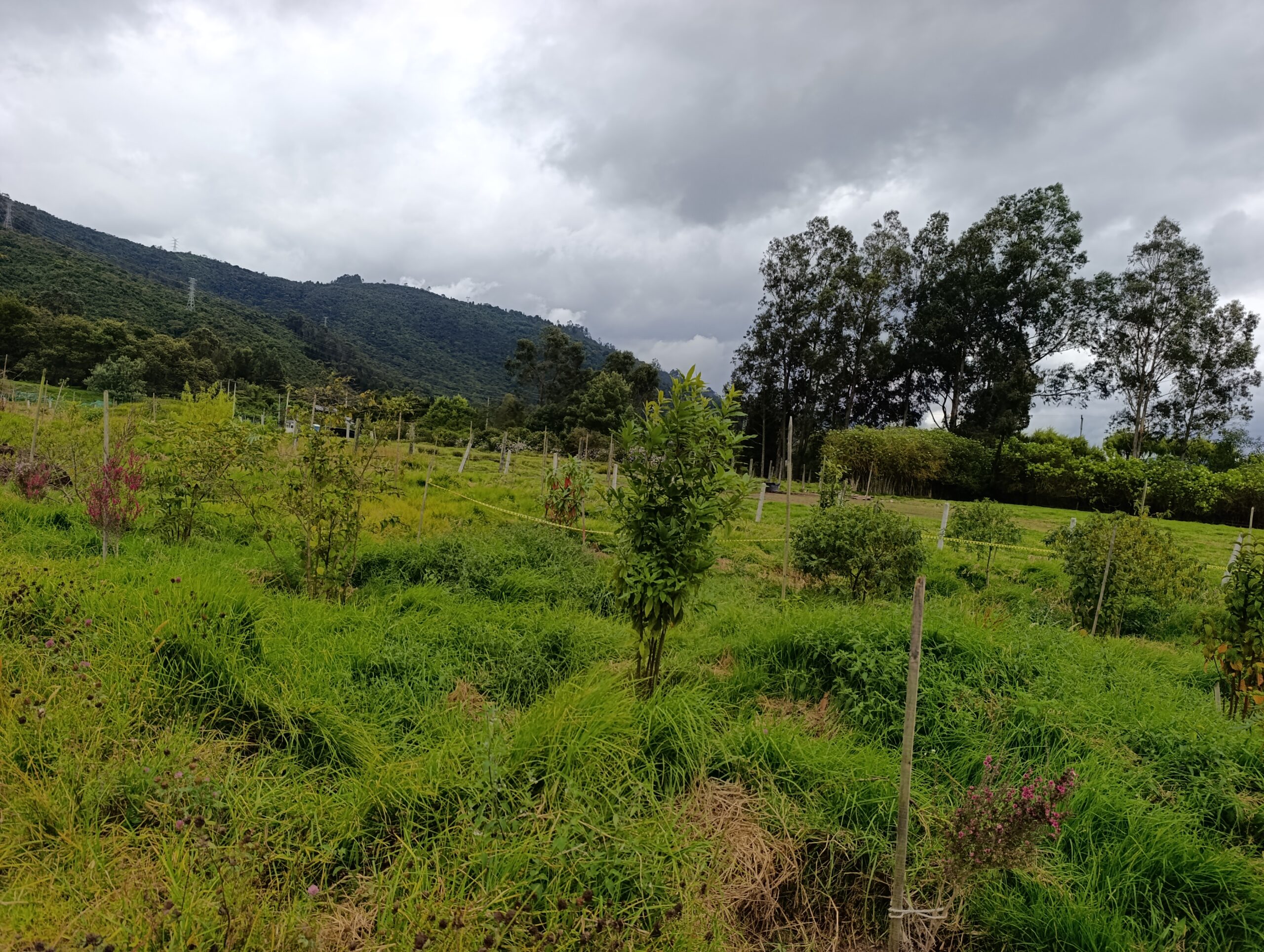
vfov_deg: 59.0
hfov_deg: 73.8
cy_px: 476
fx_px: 841
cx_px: 632
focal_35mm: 23
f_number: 1.6
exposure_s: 1/508
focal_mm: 6.14
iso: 50
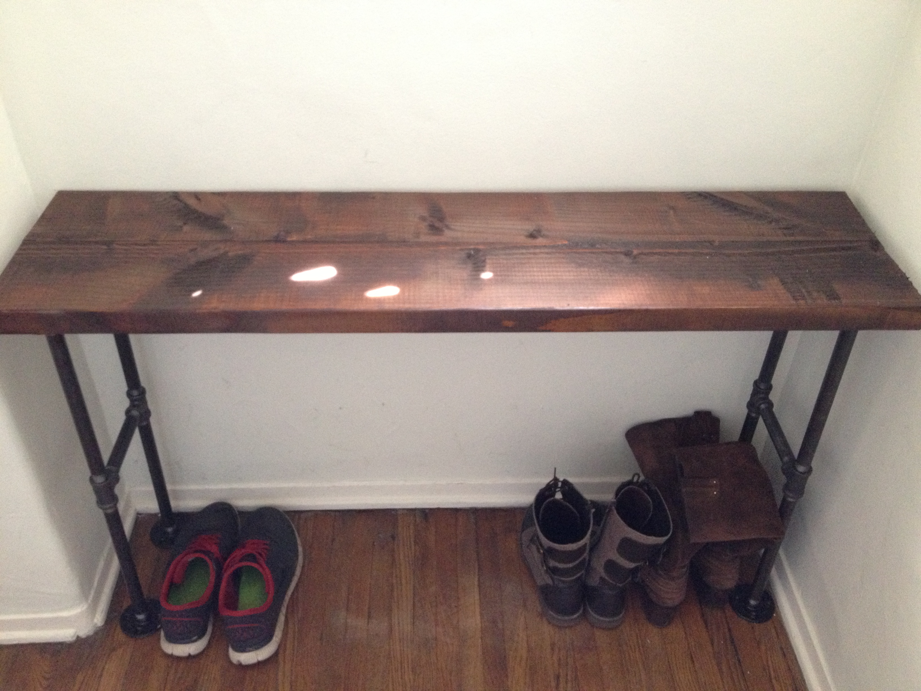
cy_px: 346
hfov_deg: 52.6
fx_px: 931
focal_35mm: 35
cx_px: 460
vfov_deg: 40.7
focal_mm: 4.28
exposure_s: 1/15
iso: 400
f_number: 2.4
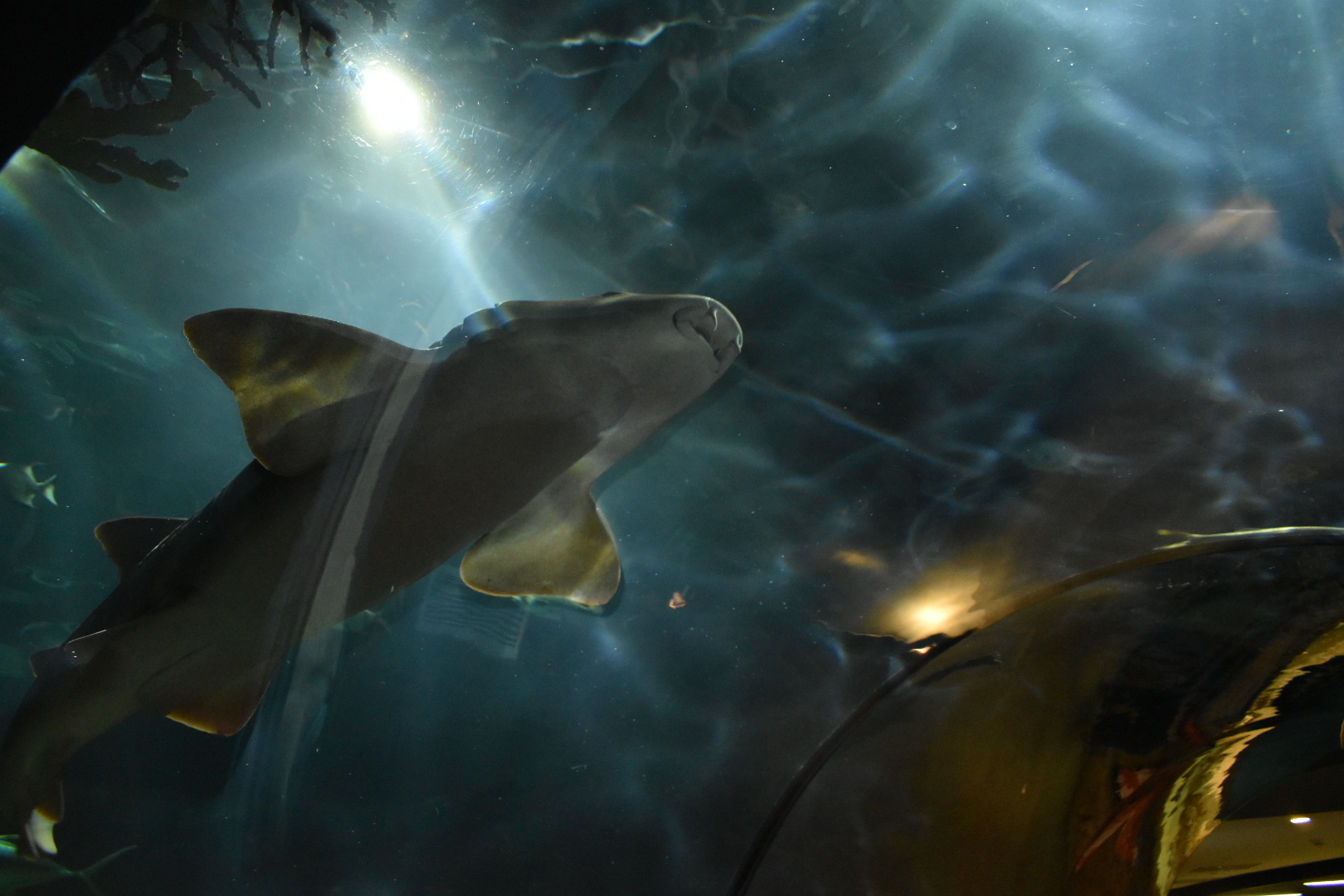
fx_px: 1008
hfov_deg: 67.4
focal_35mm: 27
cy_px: 448
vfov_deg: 47.9
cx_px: 672
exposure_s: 1/125
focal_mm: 18
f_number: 3.5
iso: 3200
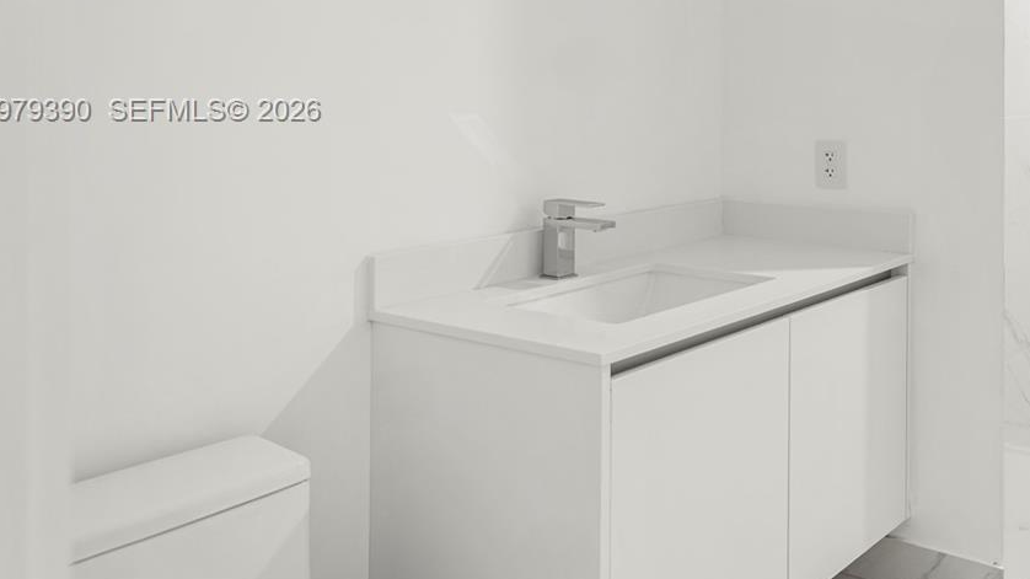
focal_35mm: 32
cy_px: 112
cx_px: 921
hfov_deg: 53.6
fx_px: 874
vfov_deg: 35.4
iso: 400
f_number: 2.8
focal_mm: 16
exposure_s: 1/30
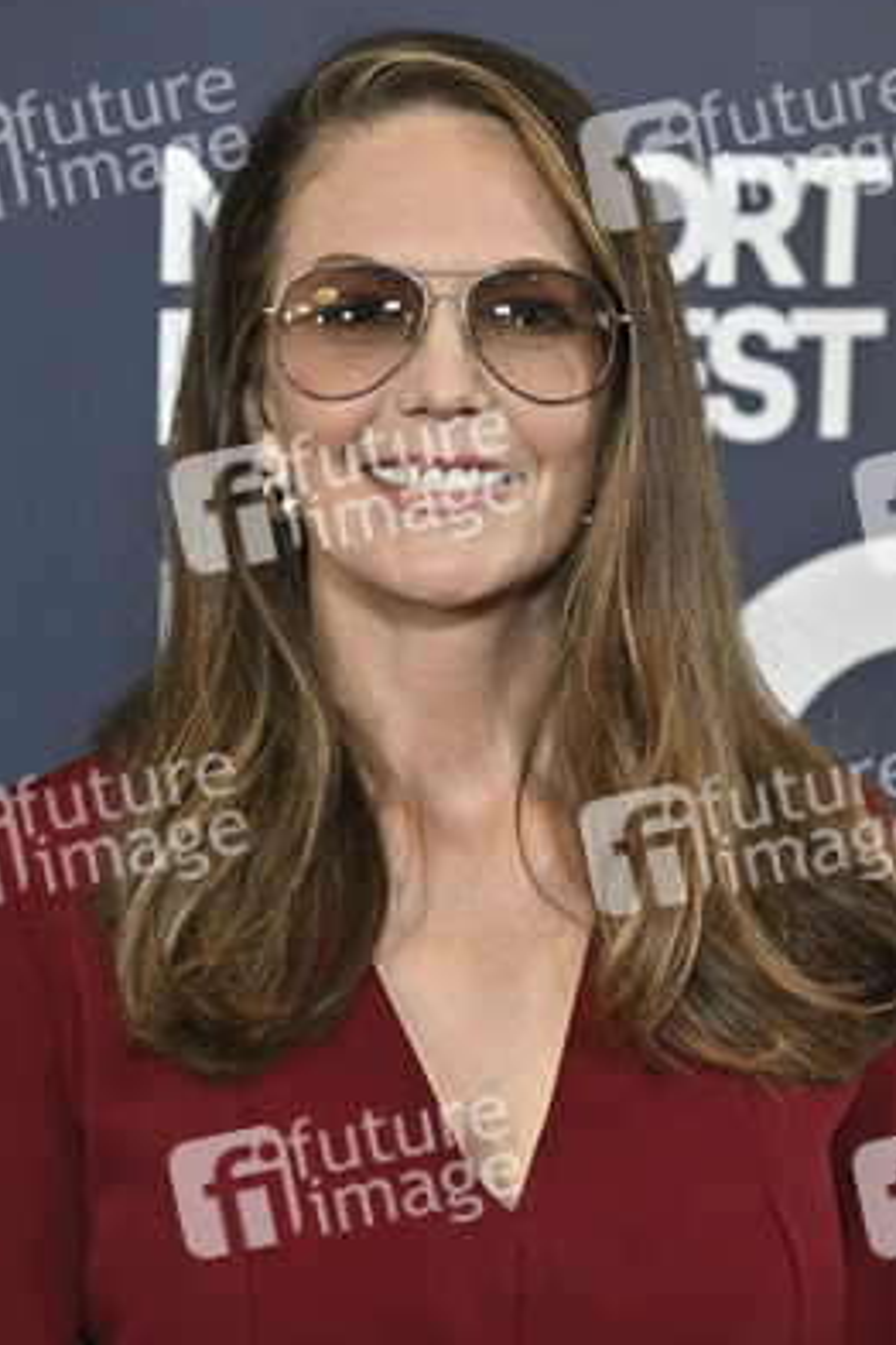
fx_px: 4293
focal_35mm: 115
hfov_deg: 11.9
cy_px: 664
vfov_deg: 17.8
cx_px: 445
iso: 2500
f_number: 5.6
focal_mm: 113
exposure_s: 1/320
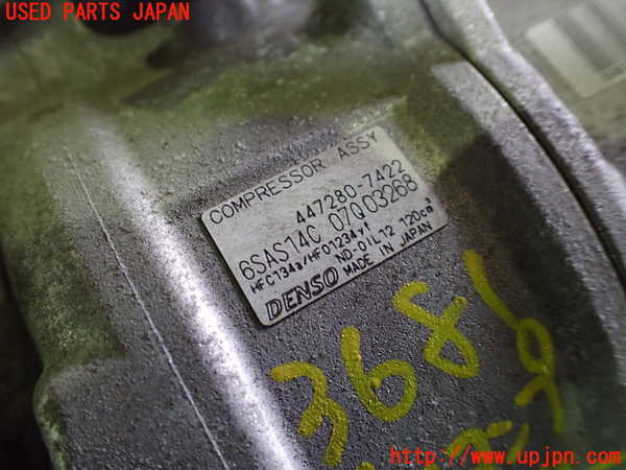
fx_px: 543
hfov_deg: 60.0
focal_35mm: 30
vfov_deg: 46.8
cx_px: 313
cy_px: 235
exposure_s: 1/60
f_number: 2.3
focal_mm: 5.4
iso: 800
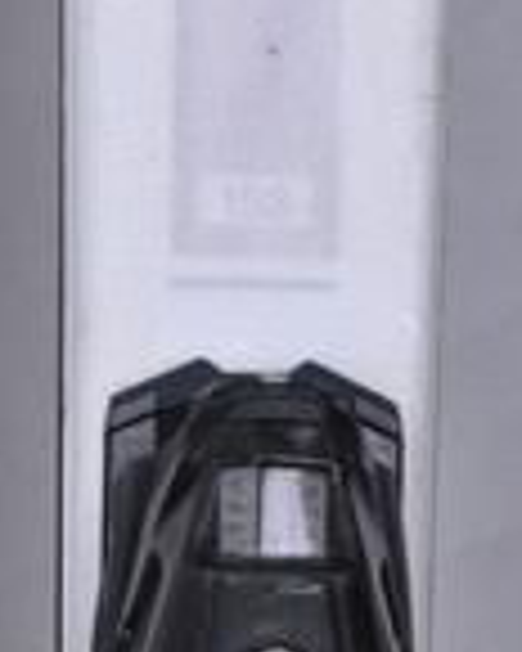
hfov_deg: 3.4
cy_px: -13
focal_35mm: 458
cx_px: -52
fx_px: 8853
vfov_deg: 4.2
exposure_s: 1/125
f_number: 9.5
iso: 3200
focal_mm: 105
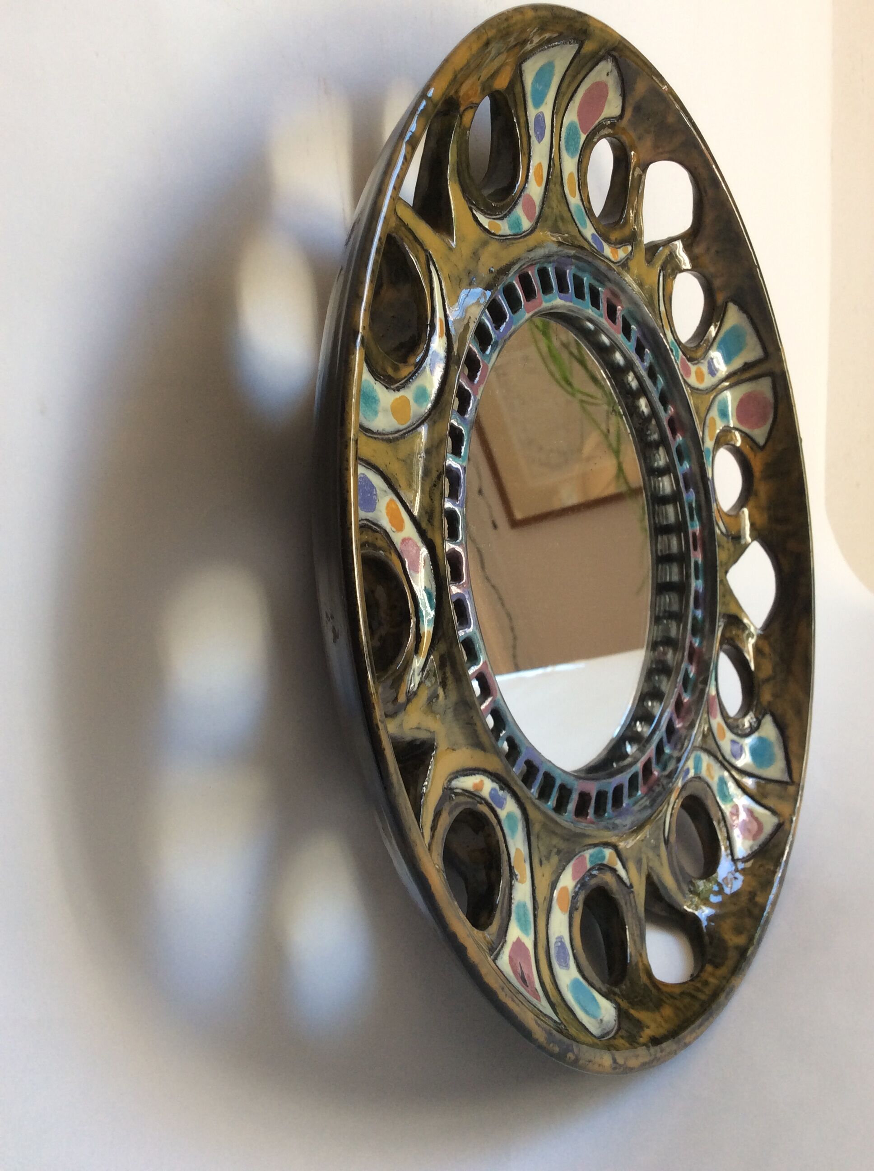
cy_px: 586
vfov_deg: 56.9
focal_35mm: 32
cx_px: 437
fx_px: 1080
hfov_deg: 44.1
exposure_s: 1/25
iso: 32
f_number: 2.4
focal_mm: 3.3
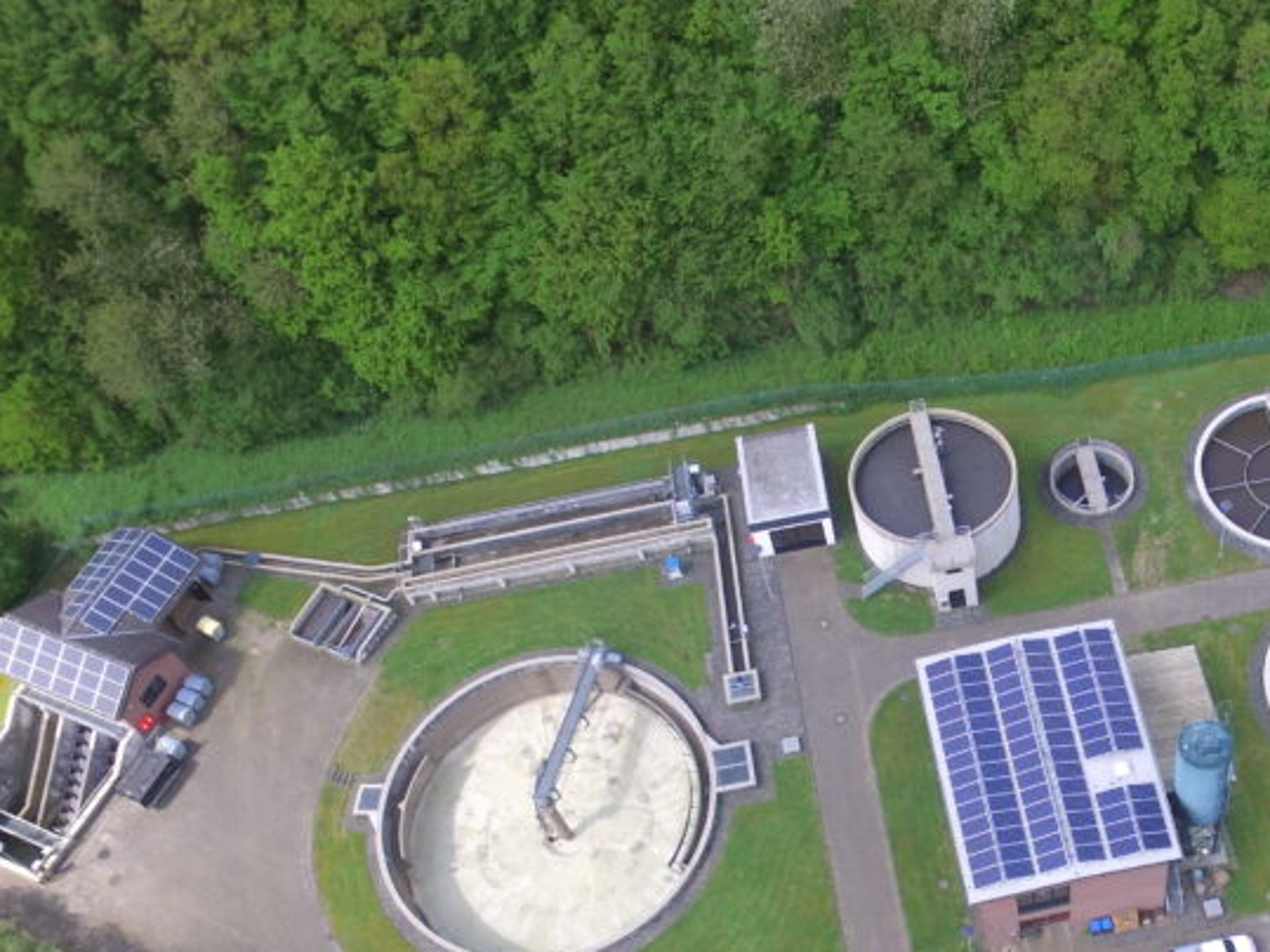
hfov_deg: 44.6
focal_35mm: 38
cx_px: 1143
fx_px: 1394
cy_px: 756
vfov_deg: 36.5
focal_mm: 3.61
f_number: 2.8
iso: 100
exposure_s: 1/351
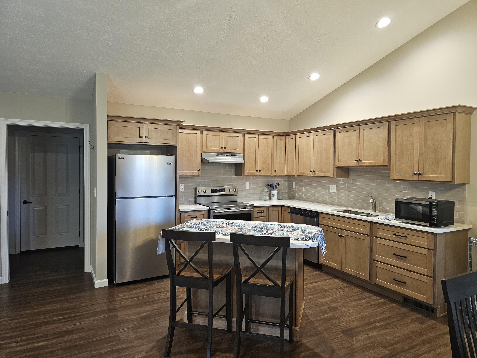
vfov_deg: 58.9
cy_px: 179
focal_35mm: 23
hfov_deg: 73.9
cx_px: 238
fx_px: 317
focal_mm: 6.3
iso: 250
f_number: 1.7
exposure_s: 1/120
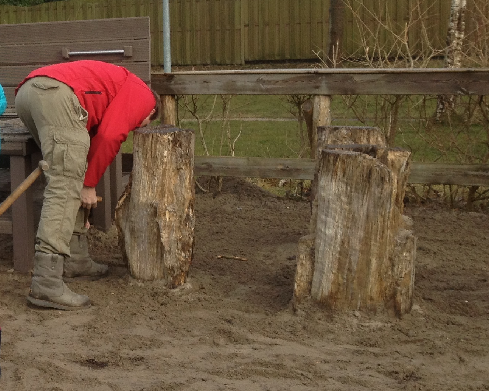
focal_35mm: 84
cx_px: -108
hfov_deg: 21.1
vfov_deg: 18.3
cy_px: 148
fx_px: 1216
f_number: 2.4
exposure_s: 1/421
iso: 50
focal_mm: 4.28
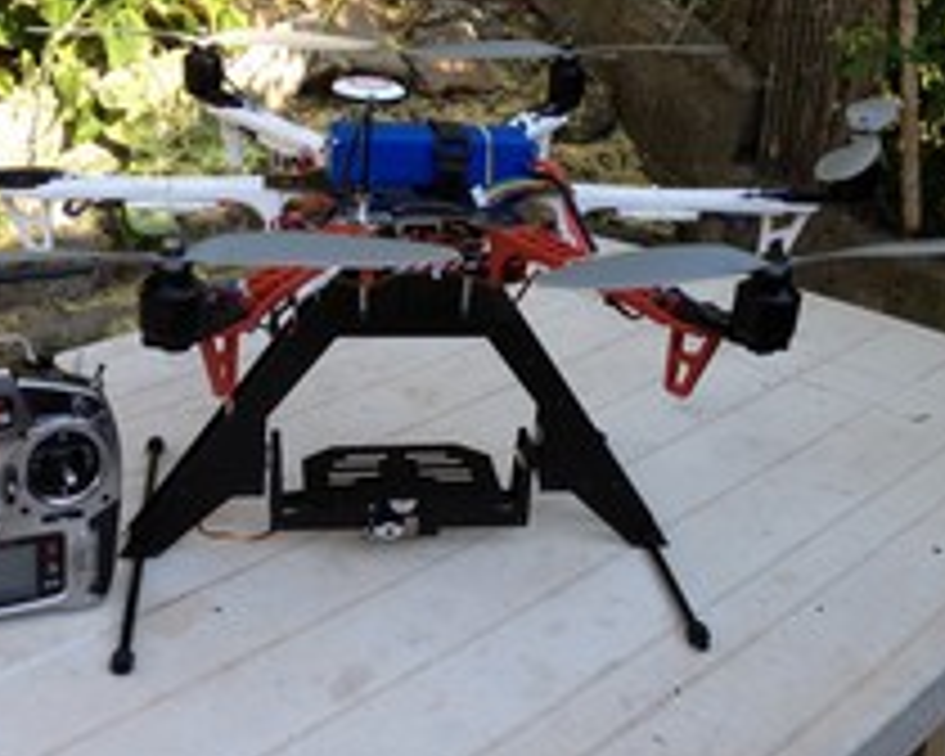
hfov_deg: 33.0
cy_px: 295
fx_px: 1594
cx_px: 428
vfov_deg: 26.6
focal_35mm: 57
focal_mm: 4.28
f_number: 2.4
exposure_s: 1/356
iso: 64
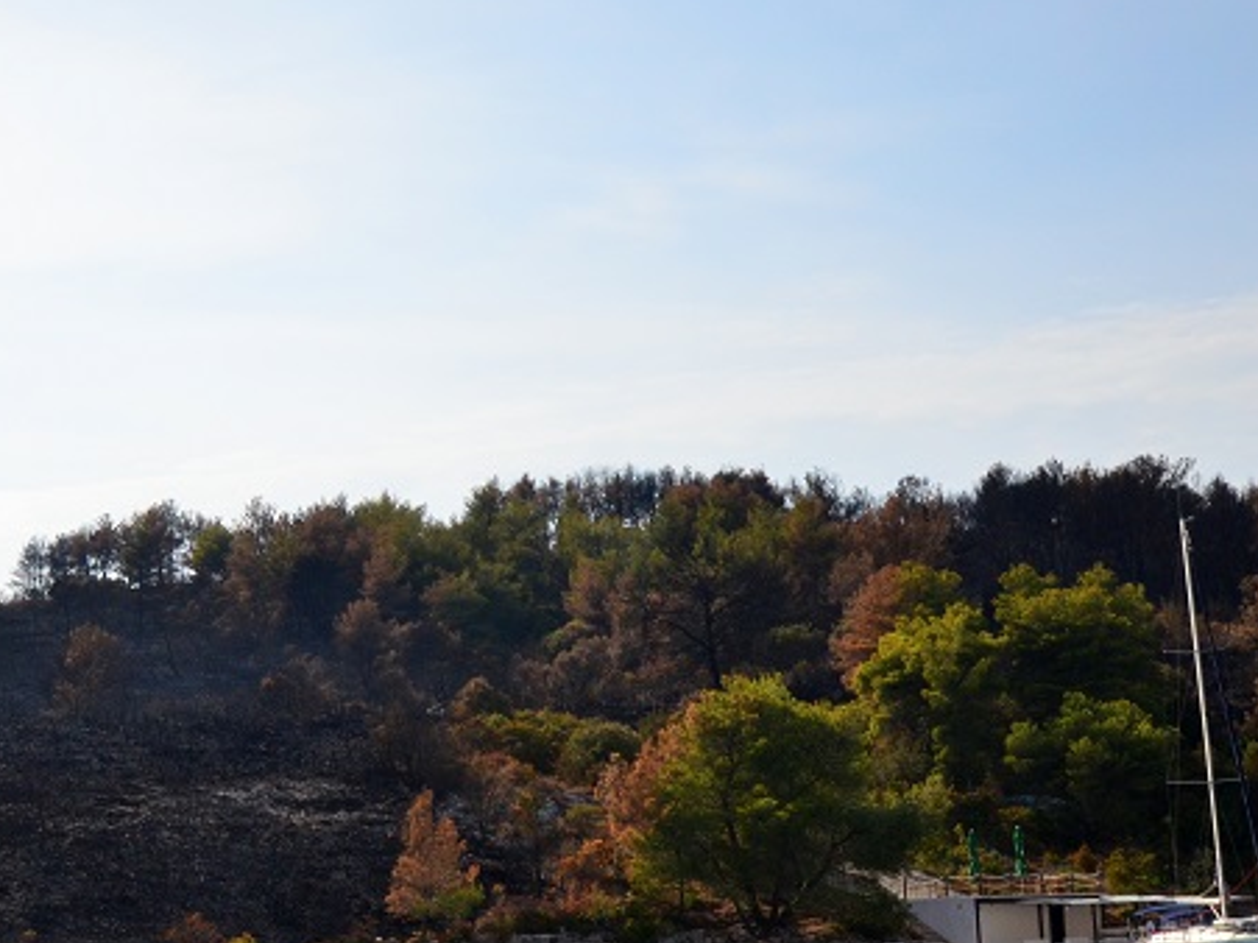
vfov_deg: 21.3
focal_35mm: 69
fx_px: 2507
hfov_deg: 27.8
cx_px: 326
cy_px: 550
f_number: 4
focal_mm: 24
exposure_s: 1/8000
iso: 640
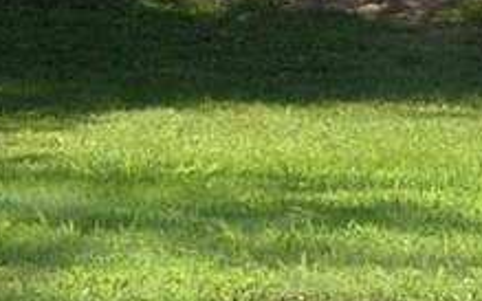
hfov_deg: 8.9
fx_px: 3088
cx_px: 90
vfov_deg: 5.6
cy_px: 255
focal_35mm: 235
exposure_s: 1/430
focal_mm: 7.8
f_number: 4.8
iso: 79
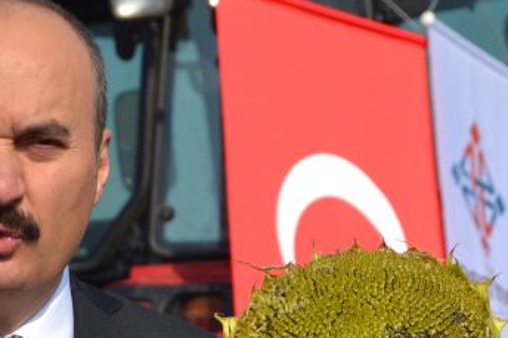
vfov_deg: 5.0
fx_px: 3850
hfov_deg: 7.5
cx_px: 25
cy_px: 463
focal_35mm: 273
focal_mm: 58
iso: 110
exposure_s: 1/500
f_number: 5.6
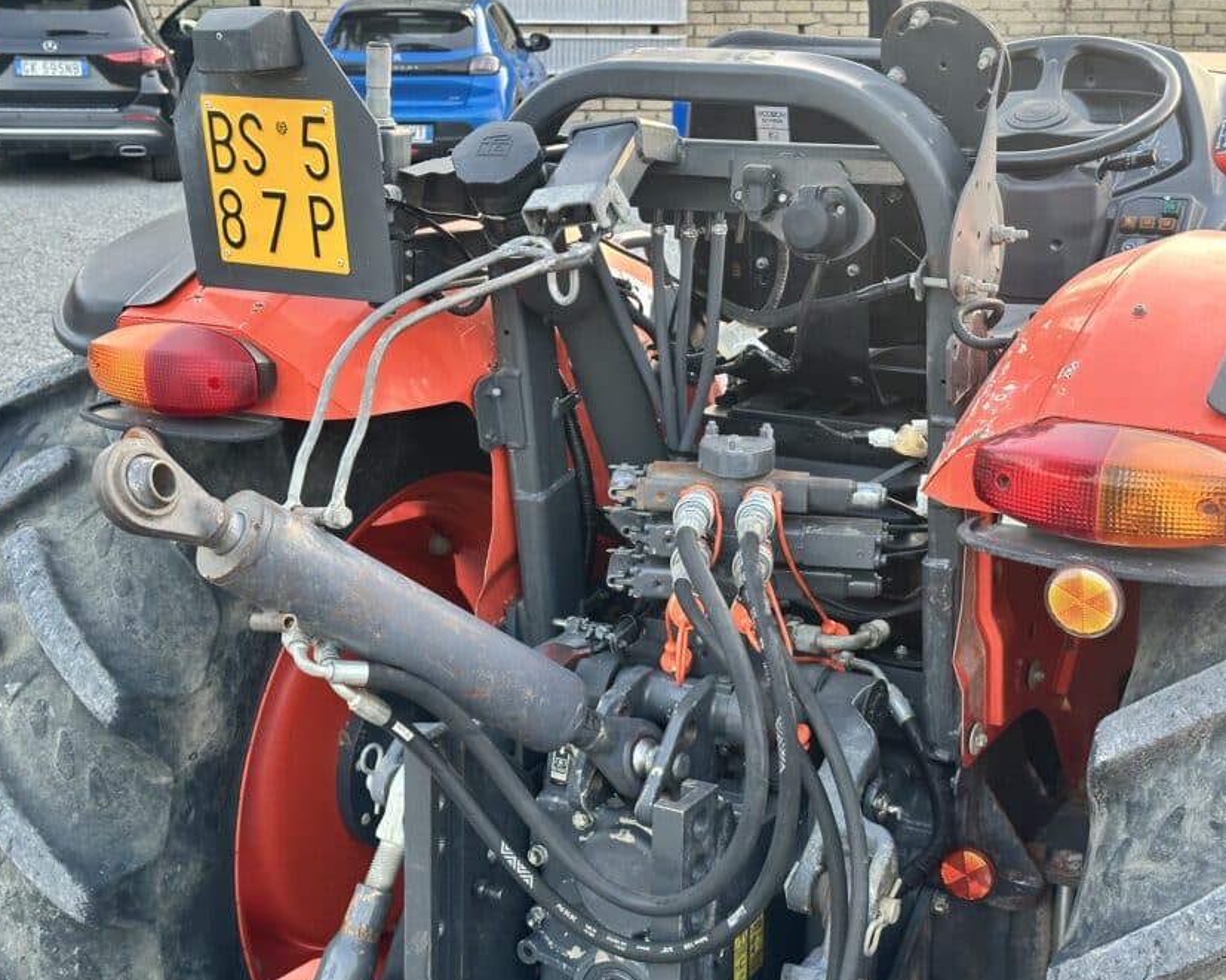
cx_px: 599
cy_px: 494
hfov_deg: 36.7
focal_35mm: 51
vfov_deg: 29.7
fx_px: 1850
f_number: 1.78
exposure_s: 1/60
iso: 125
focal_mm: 6.86
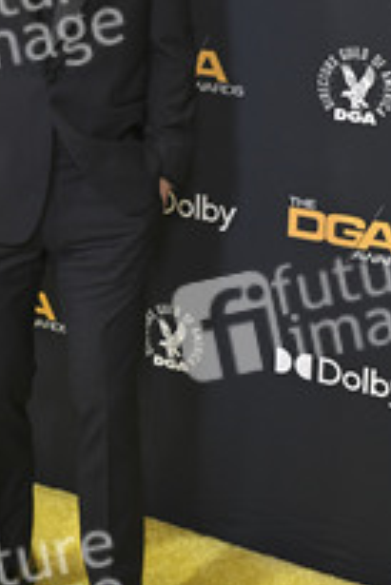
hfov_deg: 18.2
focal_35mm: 74
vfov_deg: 27.1
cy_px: 171
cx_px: 60
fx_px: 1203
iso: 2000
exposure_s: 1/320
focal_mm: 38
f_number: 5.6
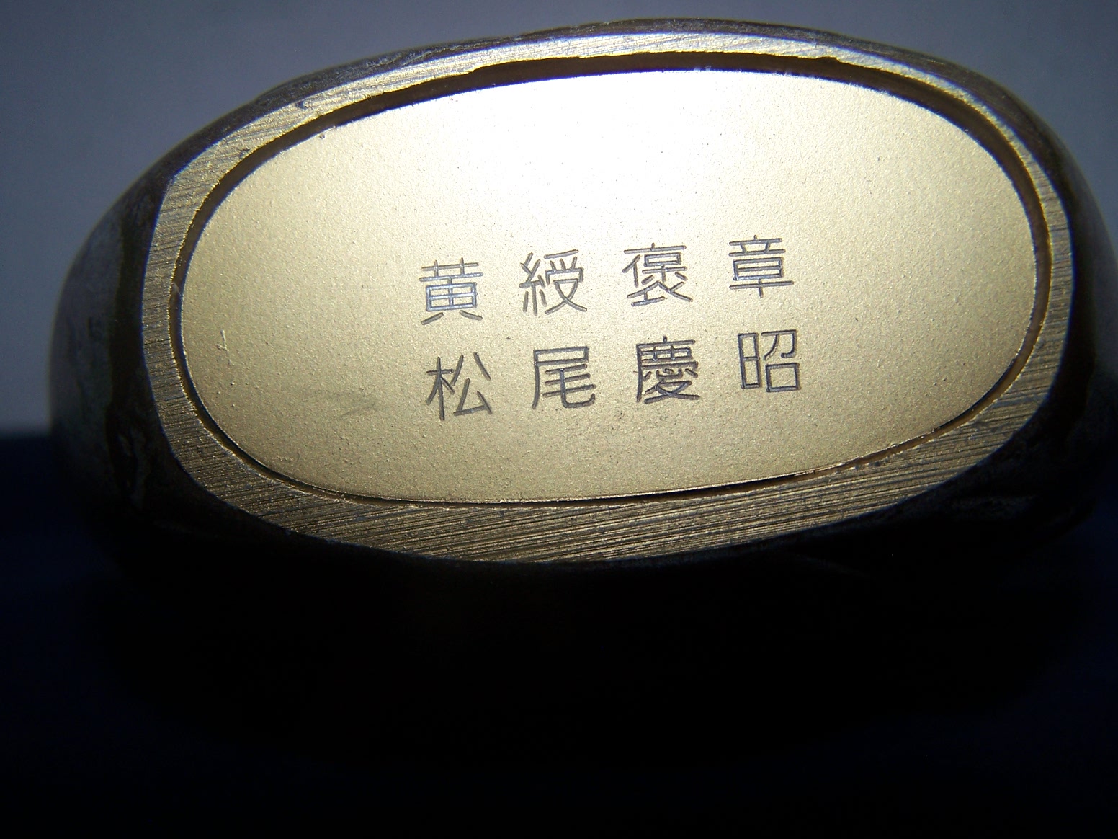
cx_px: 559
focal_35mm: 38
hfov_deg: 49.0
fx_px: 1227
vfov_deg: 37.7
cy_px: 420
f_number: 2.8
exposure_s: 1/60
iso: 80
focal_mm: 6.3
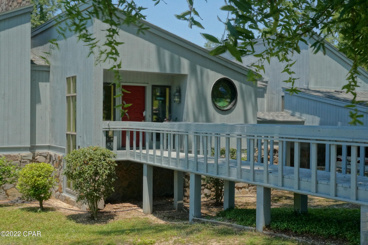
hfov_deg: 43.6
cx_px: 184
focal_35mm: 45
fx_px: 459
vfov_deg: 29.8
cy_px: 122
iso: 3200
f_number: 14
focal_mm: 30
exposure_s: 1/1600
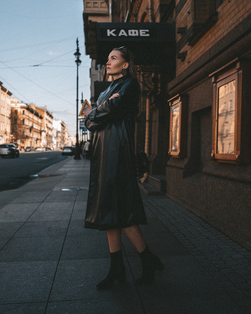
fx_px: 362
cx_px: 124
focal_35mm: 39
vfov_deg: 46.6
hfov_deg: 38.2
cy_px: 129
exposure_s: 1/500
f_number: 2.8
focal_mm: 34
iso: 100
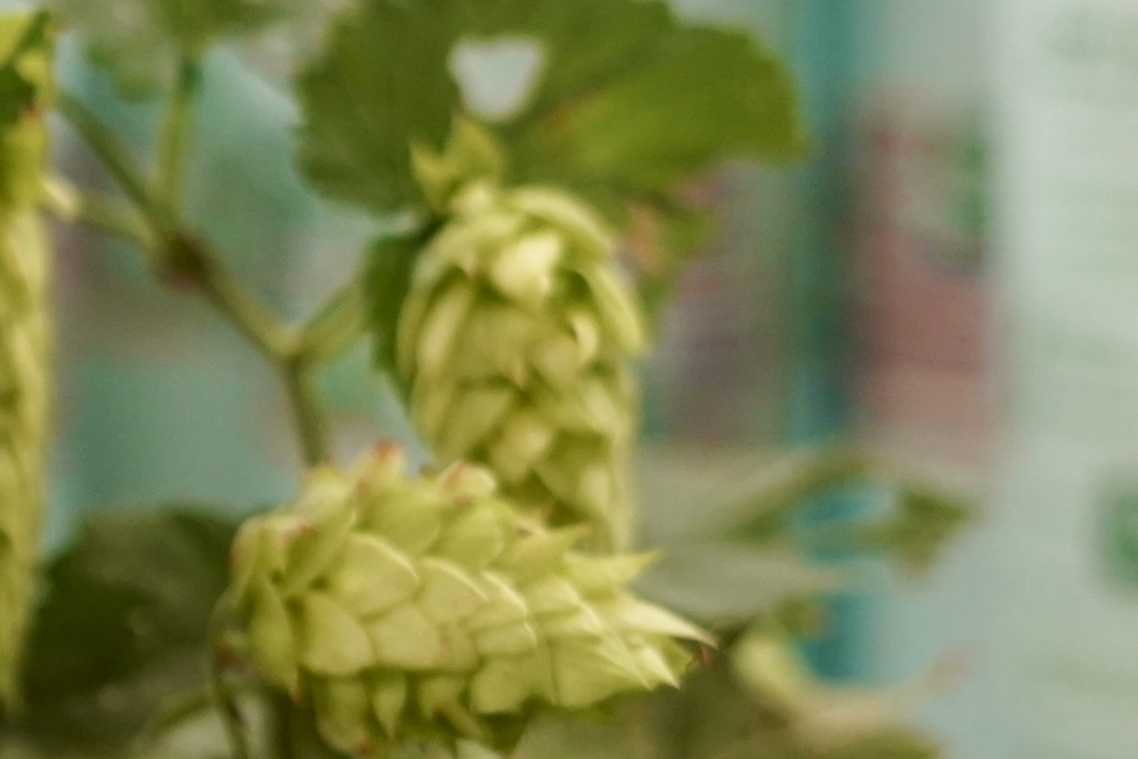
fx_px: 5753
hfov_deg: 10.8
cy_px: 635
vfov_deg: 7.5
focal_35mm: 182
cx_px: -613
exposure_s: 1/160
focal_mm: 50
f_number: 2.8
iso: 1600
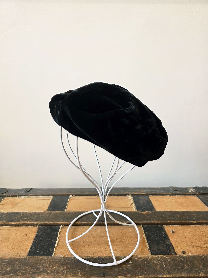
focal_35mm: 23
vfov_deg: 73.9
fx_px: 184
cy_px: 139
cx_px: 104
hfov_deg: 58.9
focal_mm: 6.3
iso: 320
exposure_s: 1/120
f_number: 1.7
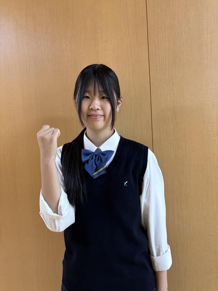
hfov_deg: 53.1
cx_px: 109
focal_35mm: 26
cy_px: 146
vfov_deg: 67.3
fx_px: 218
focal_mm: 6
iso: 500
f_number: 1.6
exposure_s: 1/60
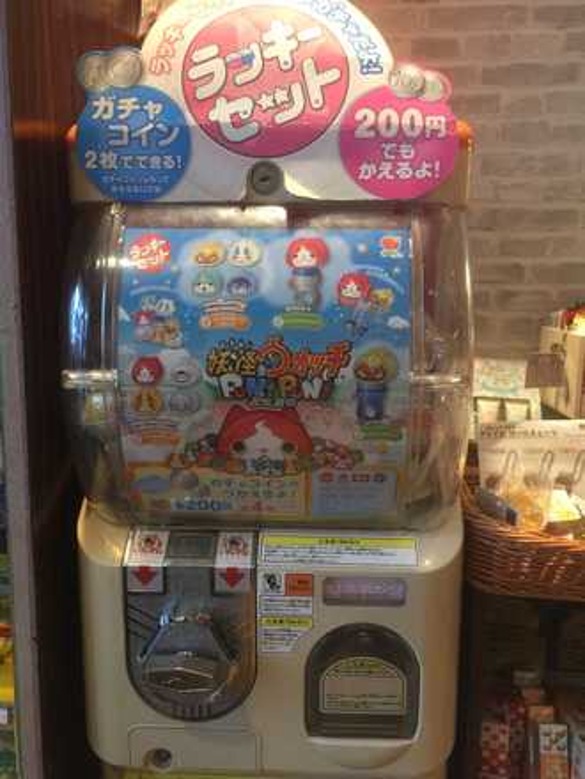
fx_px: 653
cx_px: 292
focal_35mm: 29
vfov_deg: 61.7
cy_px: 390
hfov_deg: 48.2
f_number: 2.2
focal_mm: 4.15
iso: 80
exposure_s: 1/17
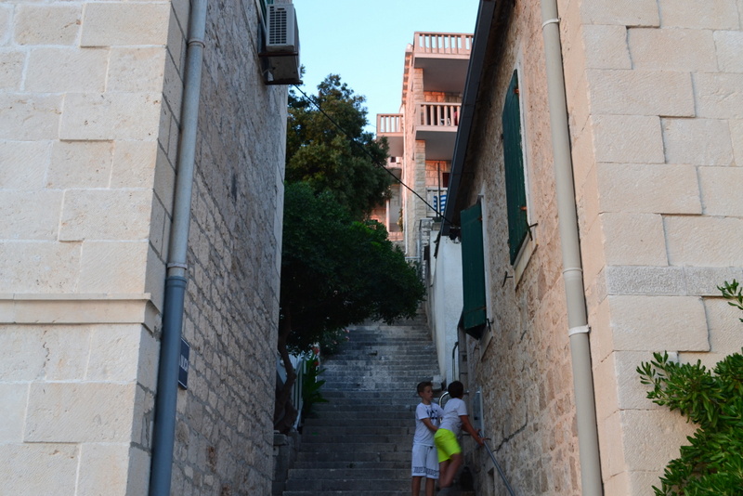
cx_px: 372
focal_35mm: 39
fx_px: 805
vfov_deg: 34.2
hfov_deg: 49.5
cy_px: 248
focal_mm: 26
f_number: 7.1
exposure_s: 1/25
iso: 400
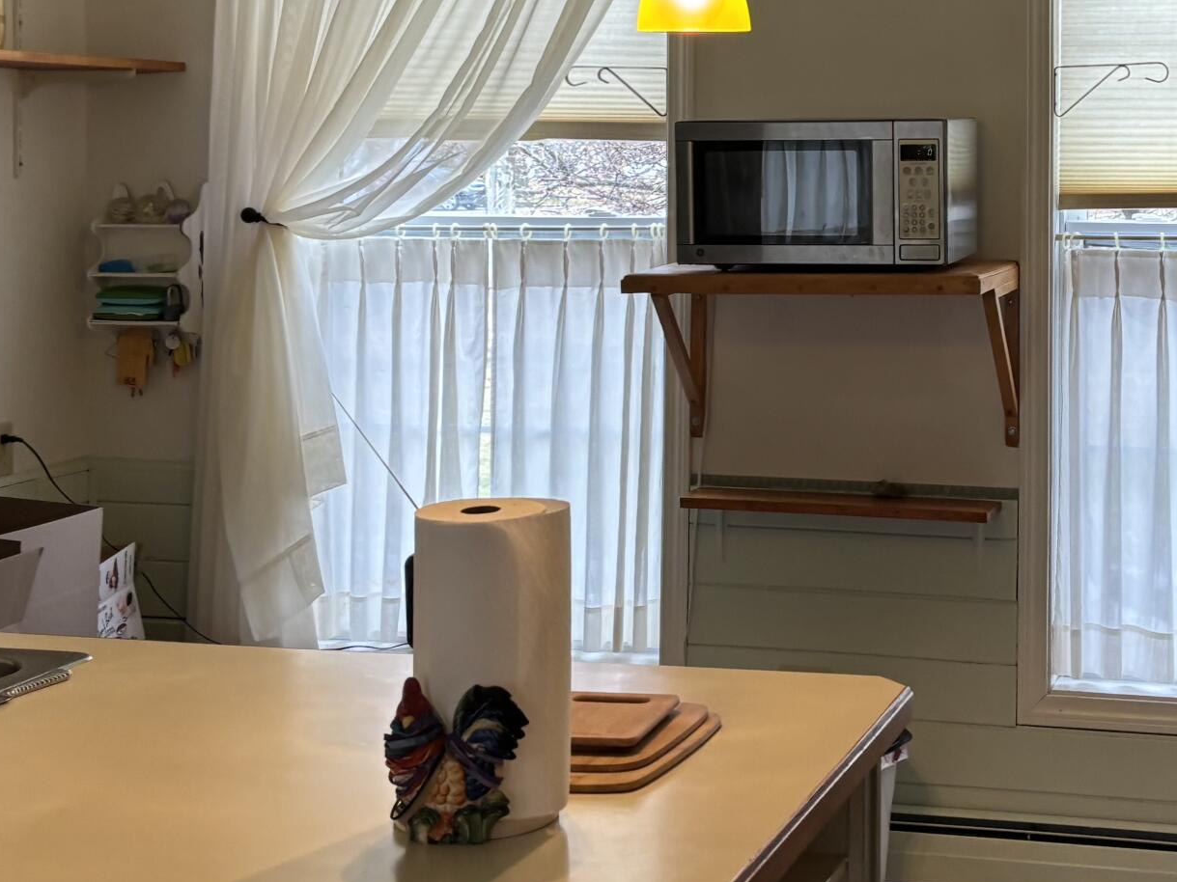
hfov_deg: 29.8
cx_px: 881
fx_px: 2176
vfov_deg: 22.7
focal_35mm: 64
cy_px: 205
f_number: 1.6
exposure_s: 1/120
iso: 100
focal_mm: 5.96
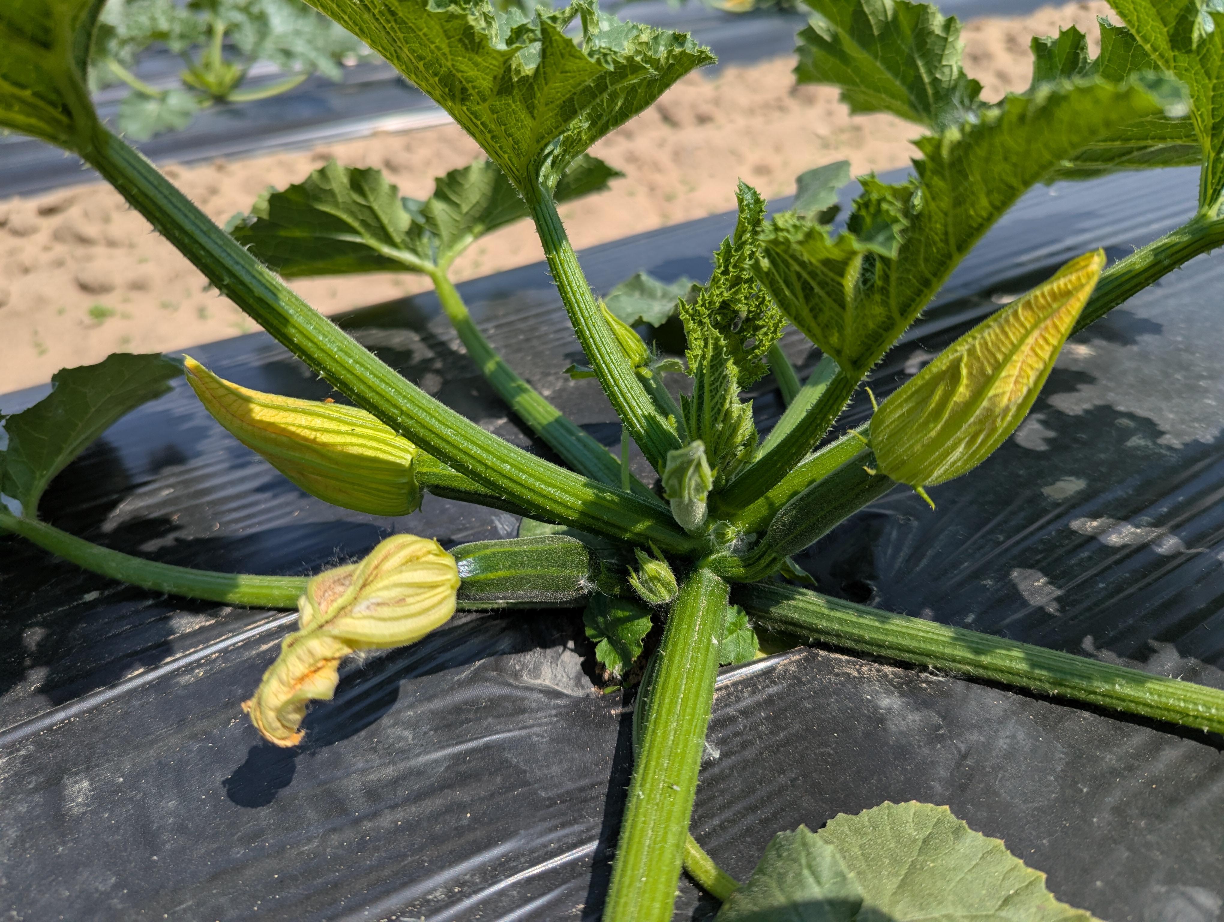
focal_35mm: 24
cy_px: 461
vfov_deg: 56.9
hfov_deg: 71.5
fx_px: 850
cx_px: 612
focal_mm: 6.81
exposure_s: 1/2632
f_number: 1.85
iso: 47
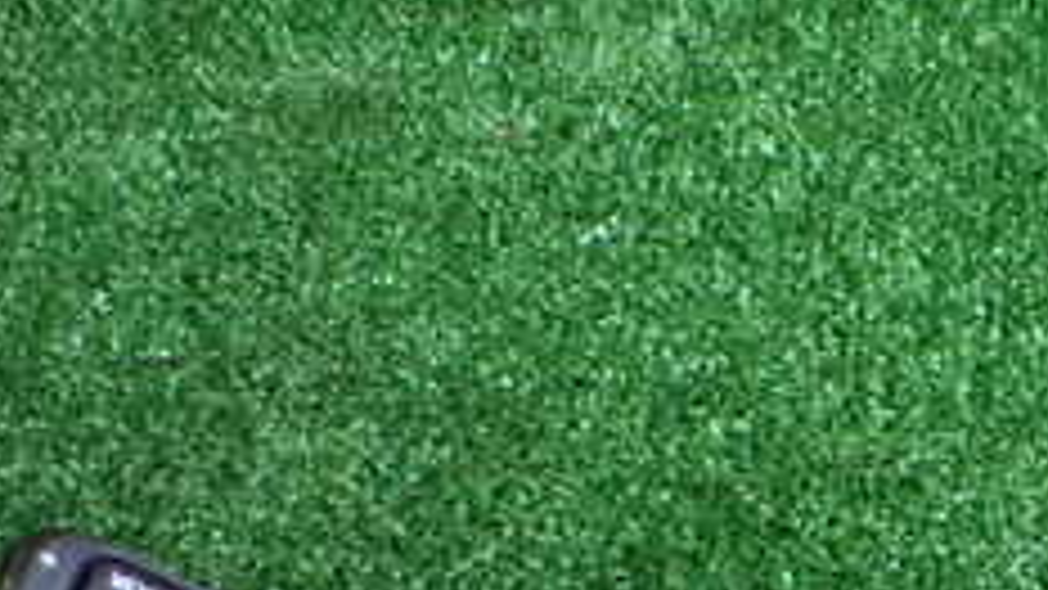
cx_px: 1174
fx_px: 2334
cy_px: 865
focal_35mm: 84
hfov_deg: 23.6
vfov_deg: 13.6
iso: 1250
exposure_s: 1/30
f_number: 2.3
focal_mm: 5.4
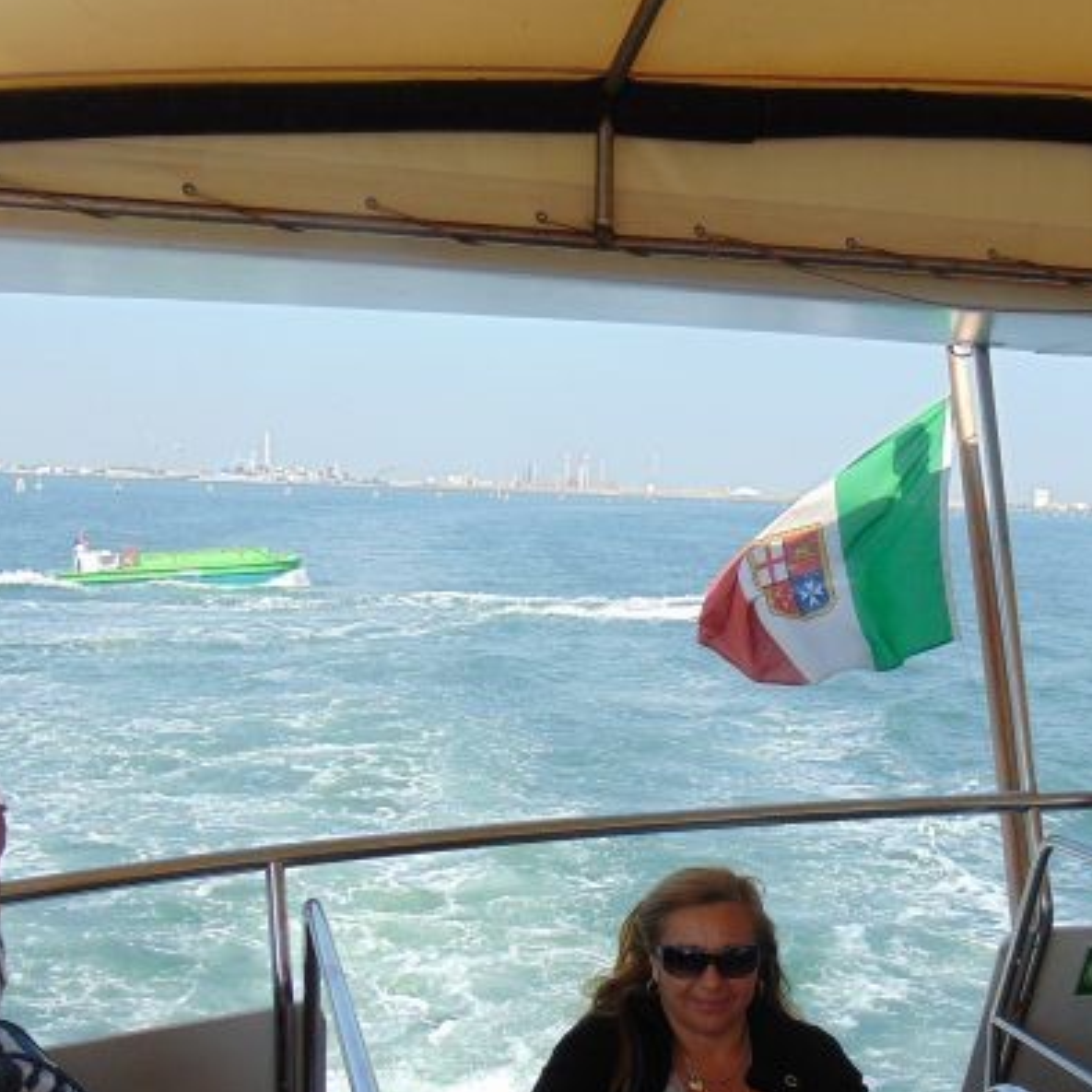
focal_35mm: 43
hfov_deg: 38.9
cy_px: 769
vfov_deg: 38.5
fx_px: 1535
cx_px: 686
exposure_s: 1/800
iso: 80
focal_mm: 4.5
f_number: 3
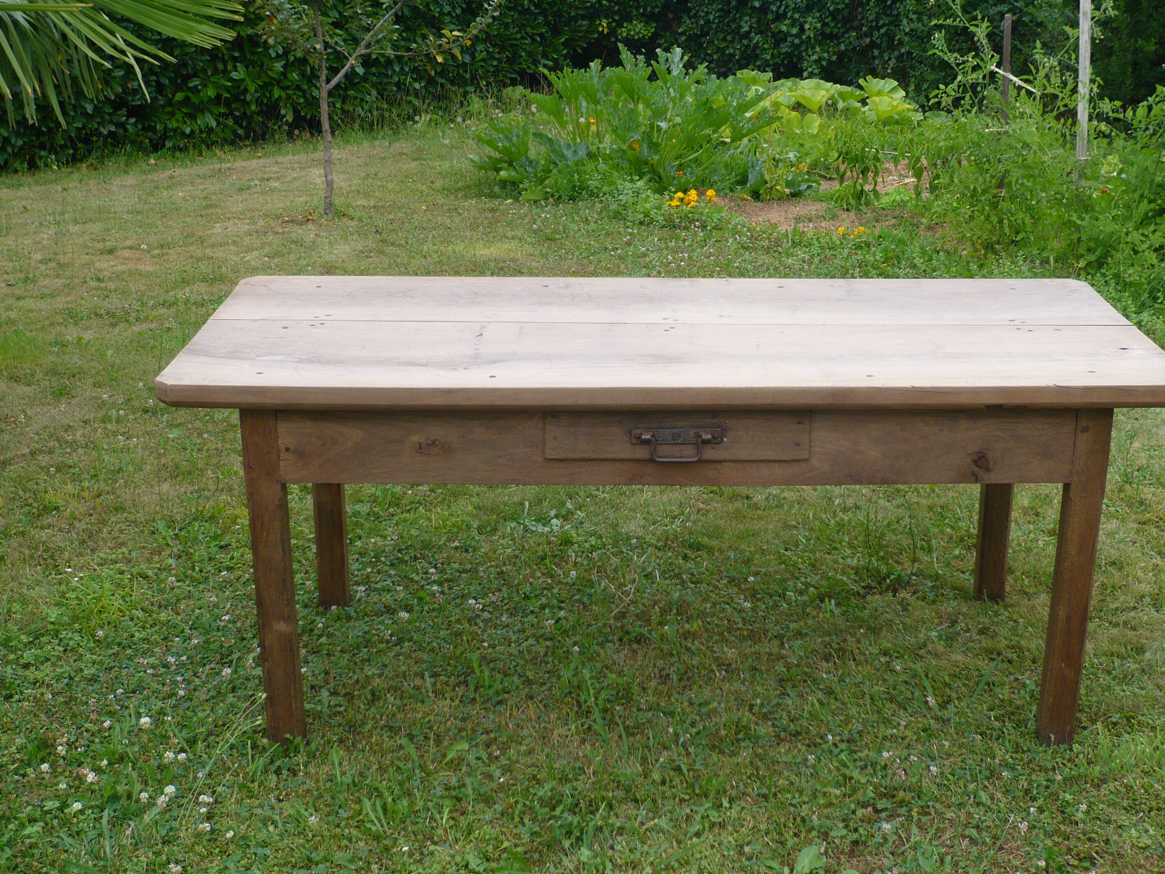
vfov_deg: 29.7
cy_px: 400
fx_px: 1649
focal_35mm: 49
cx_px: 630
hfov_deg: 38.9
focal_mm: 7.4
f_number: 3.5
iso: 100
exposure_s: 1/125
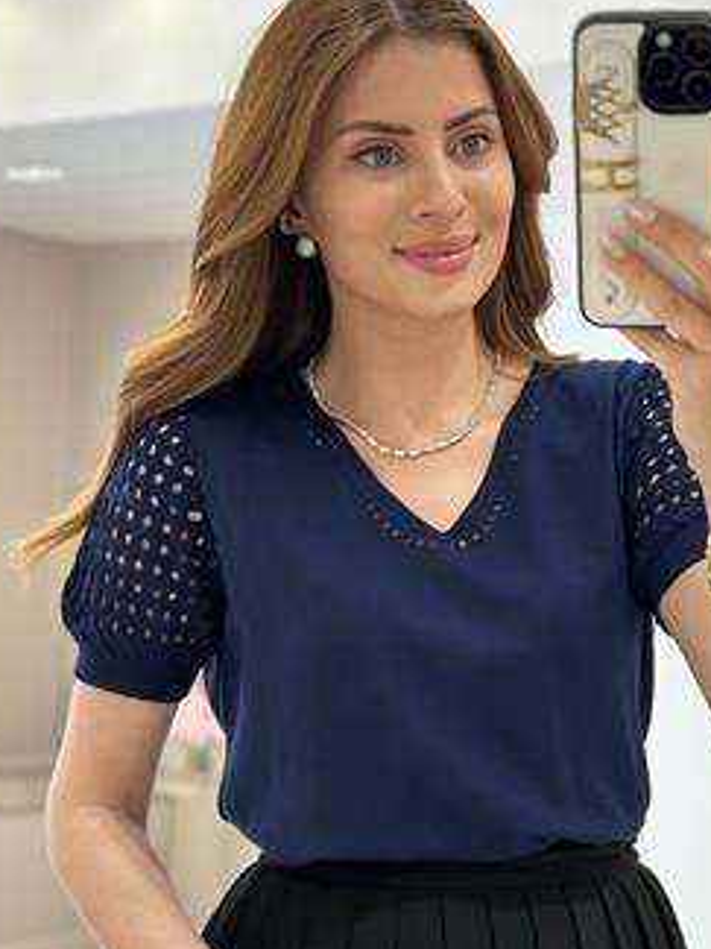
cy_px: 666
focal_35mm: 79
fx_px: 2164
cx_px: 494
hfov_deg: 18.6
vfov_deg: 24.5
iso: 100
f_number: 1.78
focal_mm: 6.86
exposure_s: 1/172
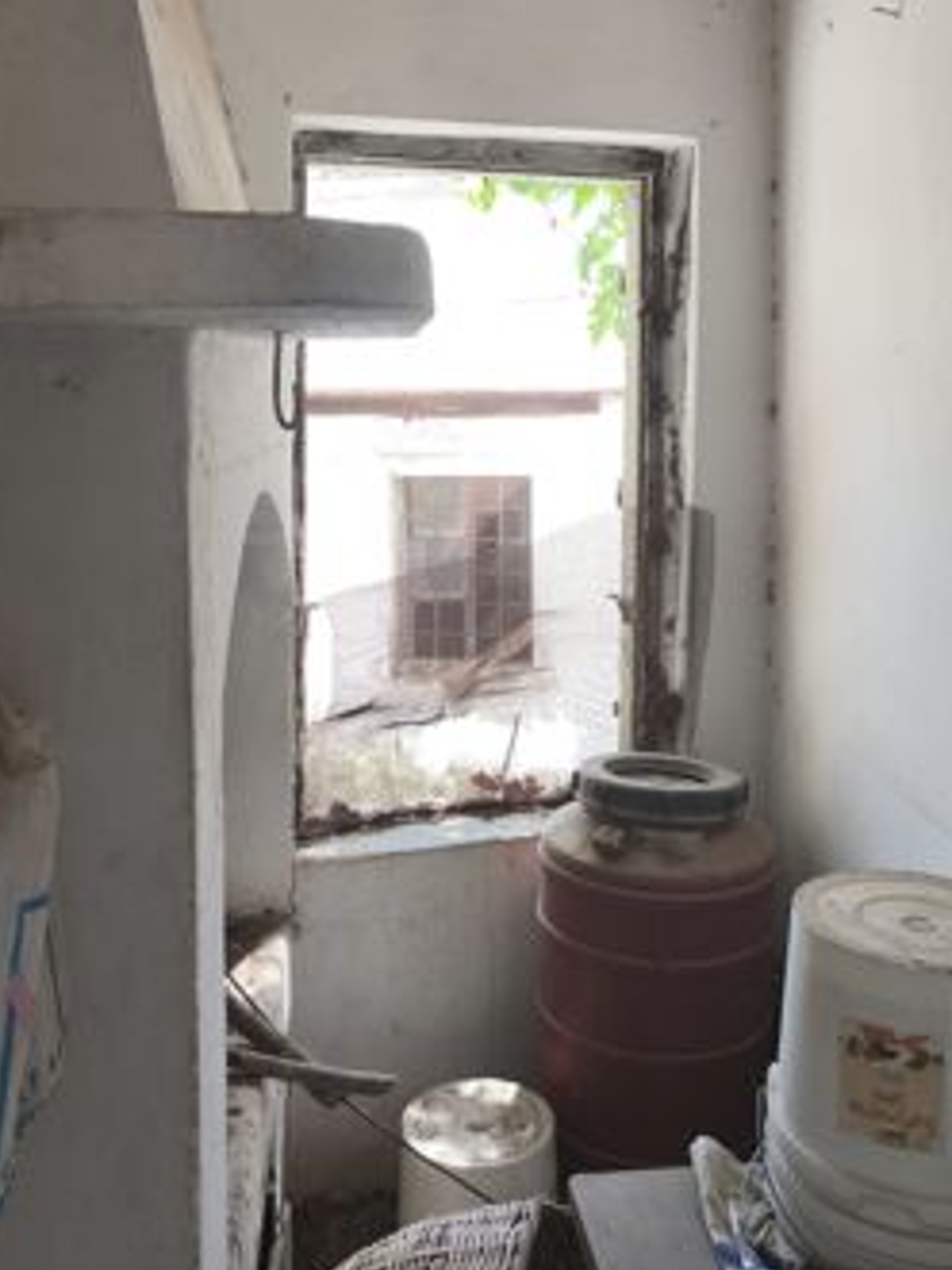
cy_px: 460
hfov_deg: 38.6
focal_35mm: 37
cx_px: 493
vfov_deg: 49.6
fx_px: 1358
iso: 100
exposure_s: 1/100
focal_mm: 5.35
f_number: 1.7
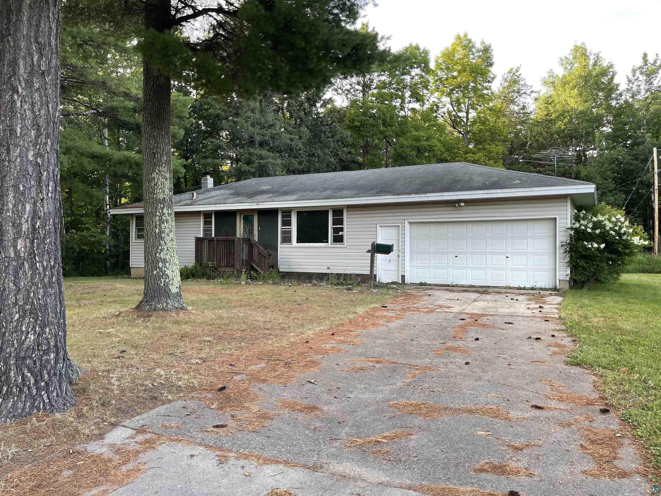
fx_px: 496
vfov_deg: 53.1
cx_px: 330
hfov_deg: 67.3
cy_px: 248
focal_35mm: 26
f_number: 1.6
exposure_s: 1/121
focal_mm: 5.1
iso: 40
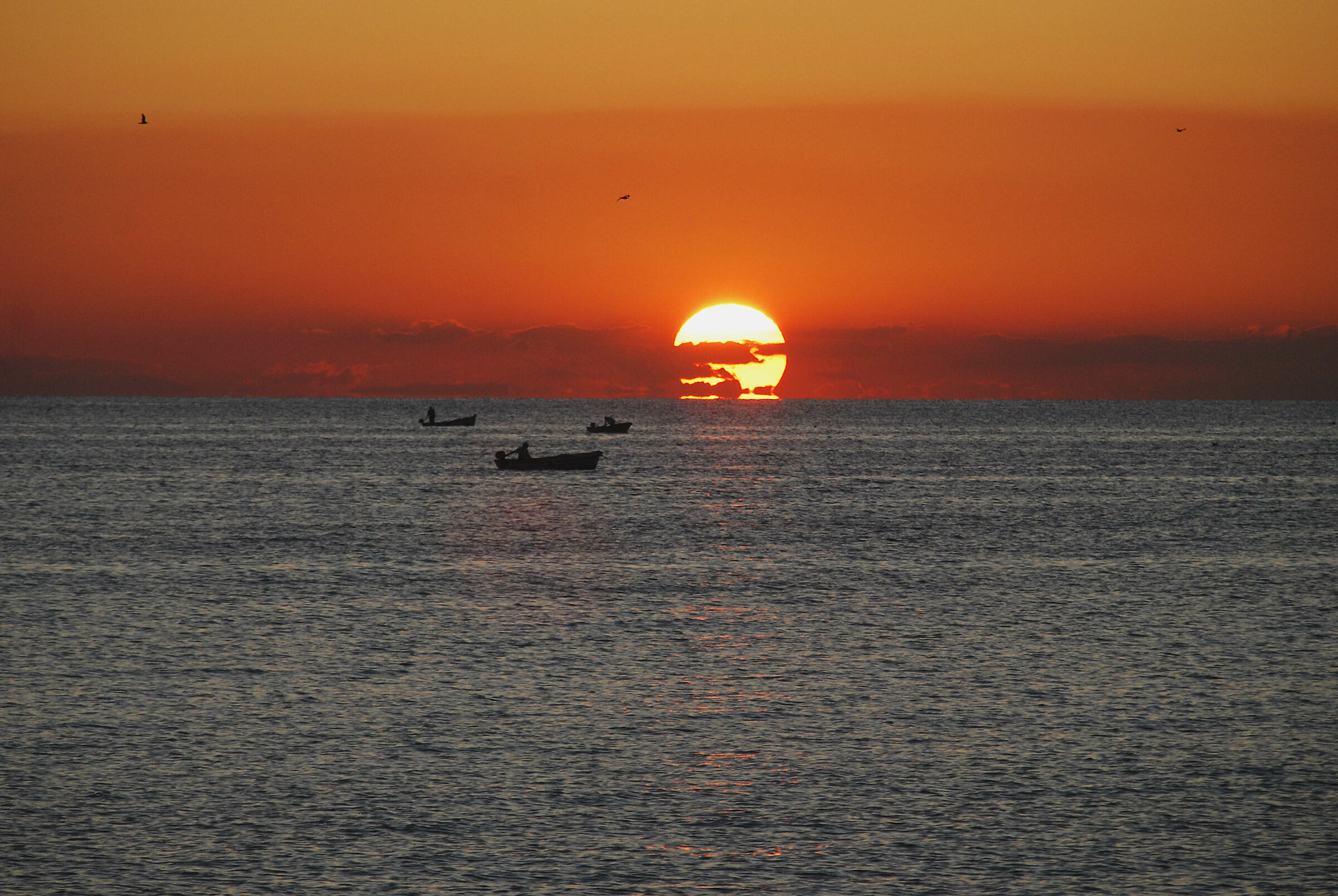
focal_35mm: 270
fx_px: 10048
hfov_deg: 7.6
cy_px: 448
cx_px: 669
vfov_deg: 5.1
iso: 400
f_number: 6.3
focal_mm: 180
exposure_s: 1/1000
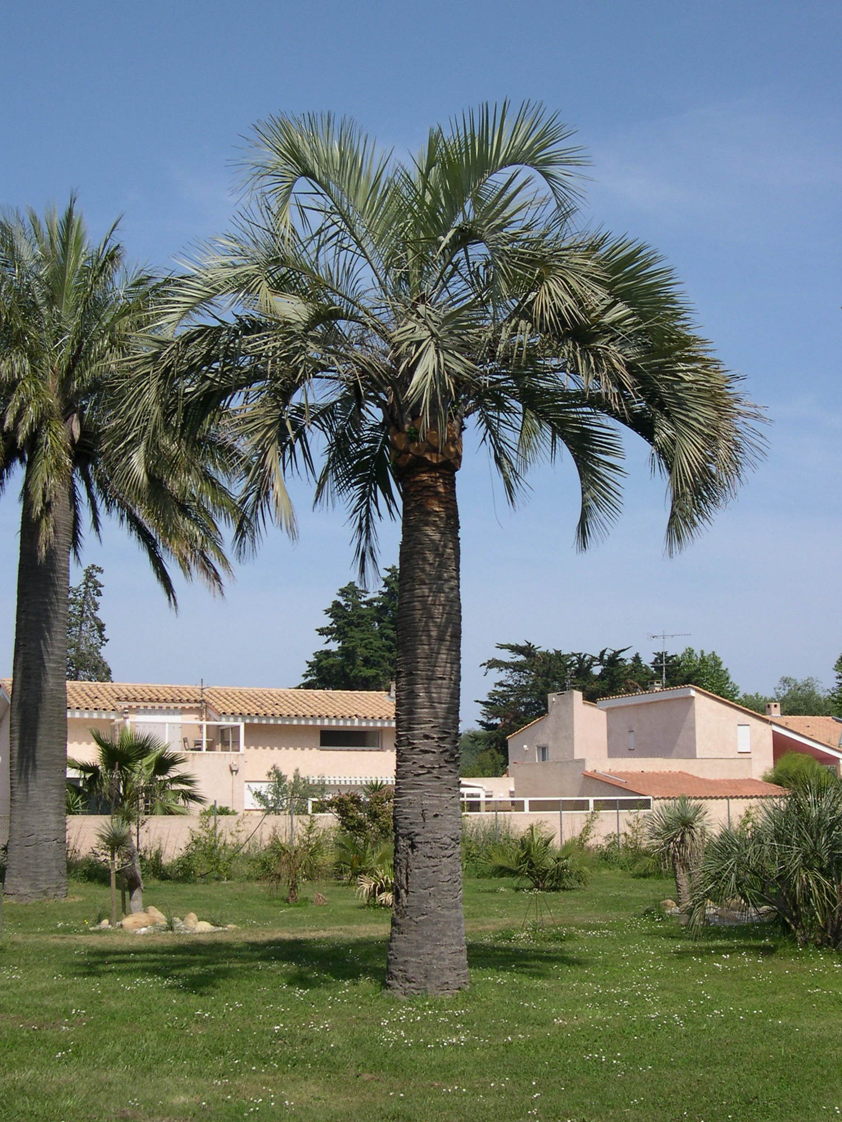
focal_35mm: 38
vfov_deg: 49.0
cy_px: 561
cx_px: 421
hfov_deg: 37.7
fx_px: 1232
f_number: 7.6
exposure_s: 1/251
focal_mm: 8
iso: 100
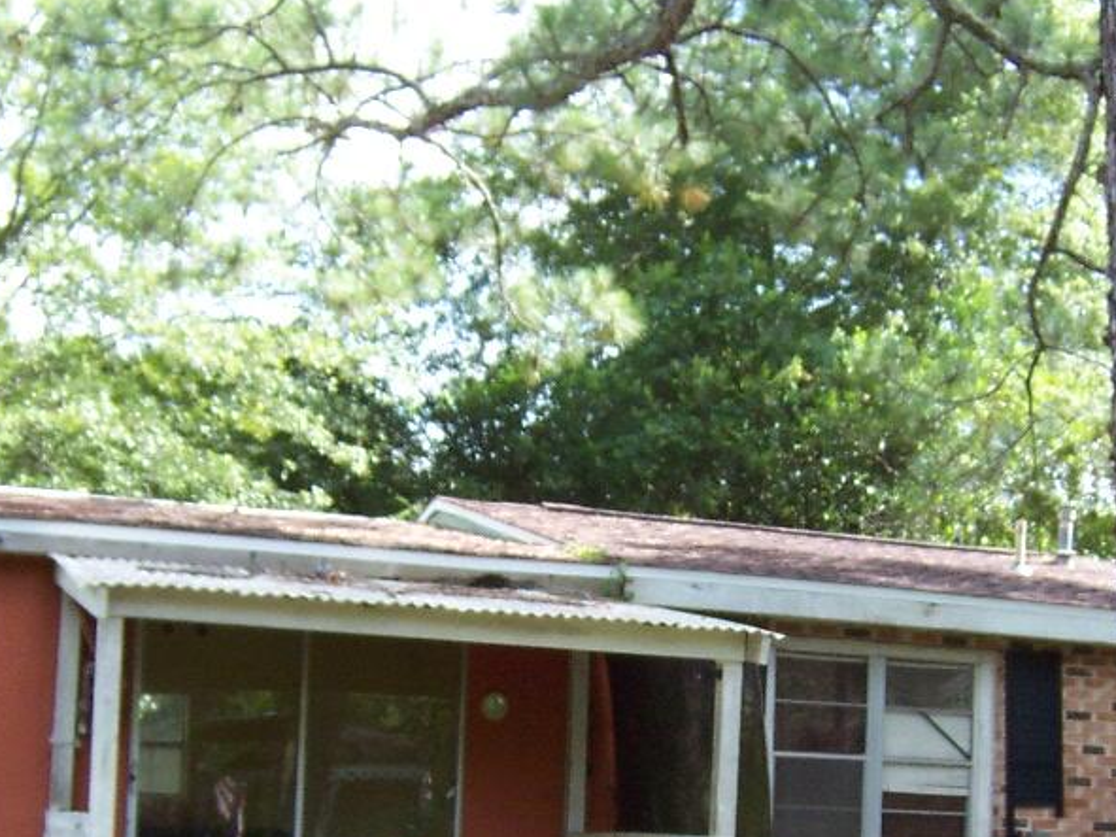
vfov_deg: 21.3
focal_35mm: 67
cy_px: 803
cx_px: 655
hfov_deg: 28.9
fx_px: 2160
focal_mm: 5.5
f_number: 3.4
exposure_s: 1/125
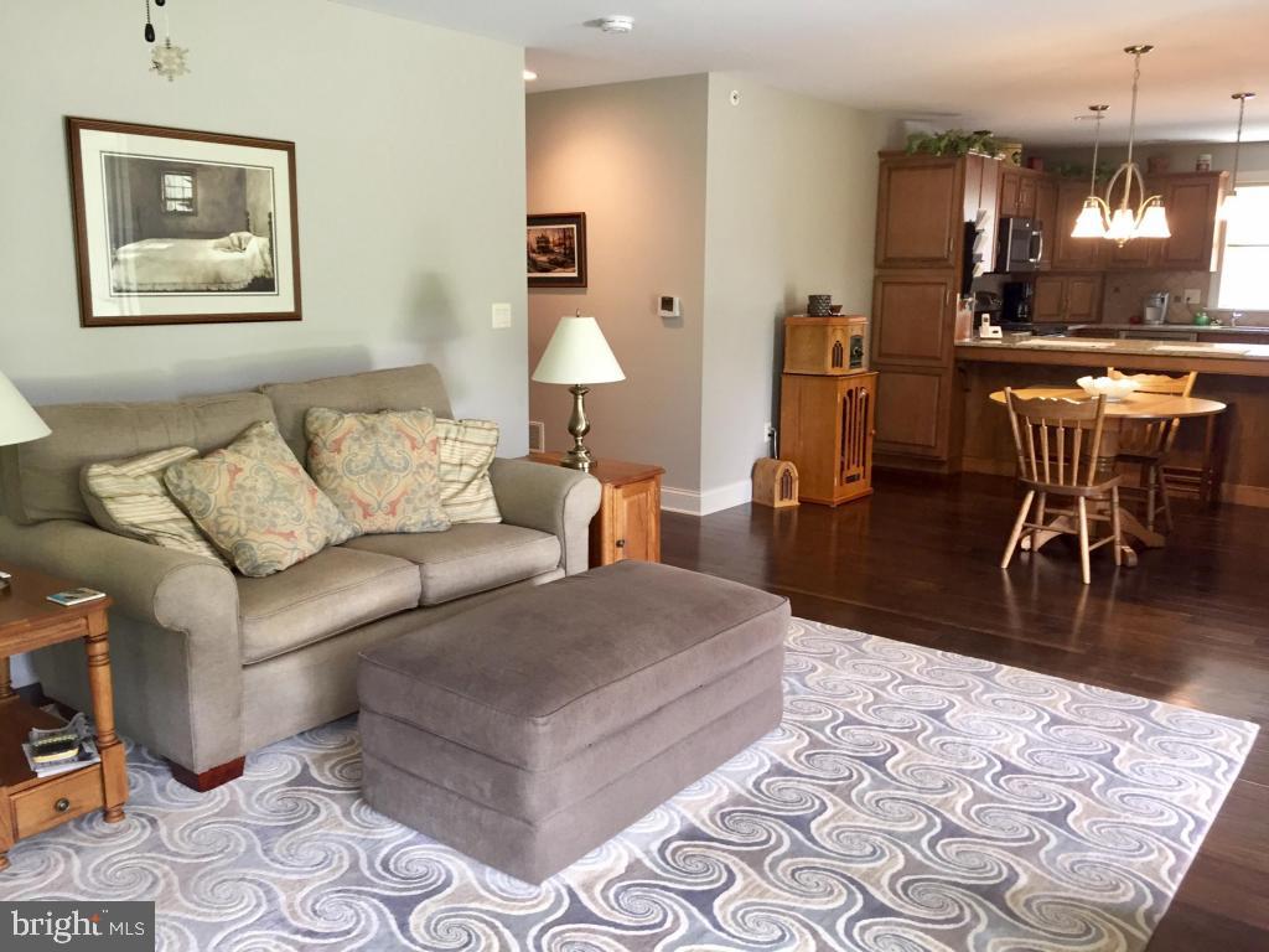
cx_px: 634
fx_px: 1063
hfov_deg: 61.7
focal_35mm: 29
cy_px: 476
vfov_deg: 48.2
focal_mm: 4.15
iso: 100
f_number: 2.2
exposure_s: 1/30
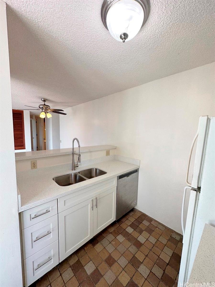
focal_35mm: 14
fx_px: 116
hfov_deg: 85.6
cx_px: 108
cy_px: 144
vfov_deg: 102.1
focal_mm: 2.22
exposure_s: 1/120
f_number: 2.2
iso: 64
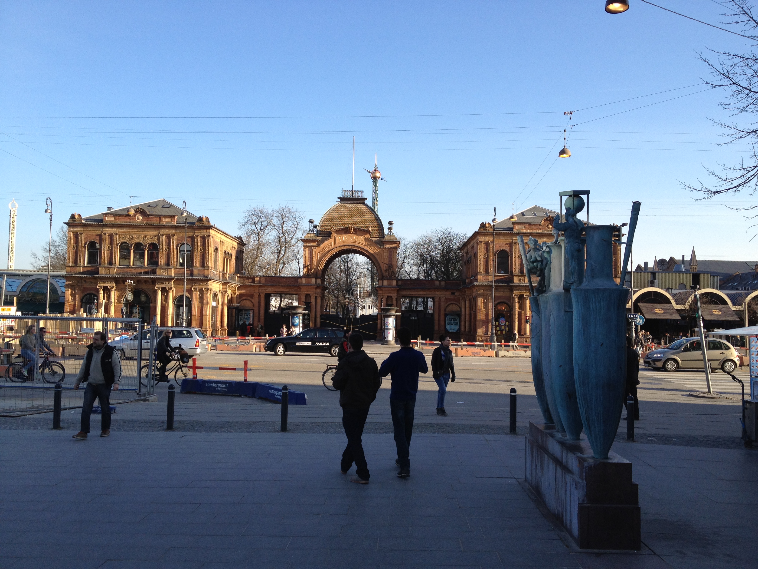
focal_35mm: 35
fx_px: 766
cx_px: 379
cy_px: 284
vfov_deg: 40.7
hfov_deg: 52.6
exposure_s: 1/726
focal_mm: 4.28
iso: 64
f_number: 2.4
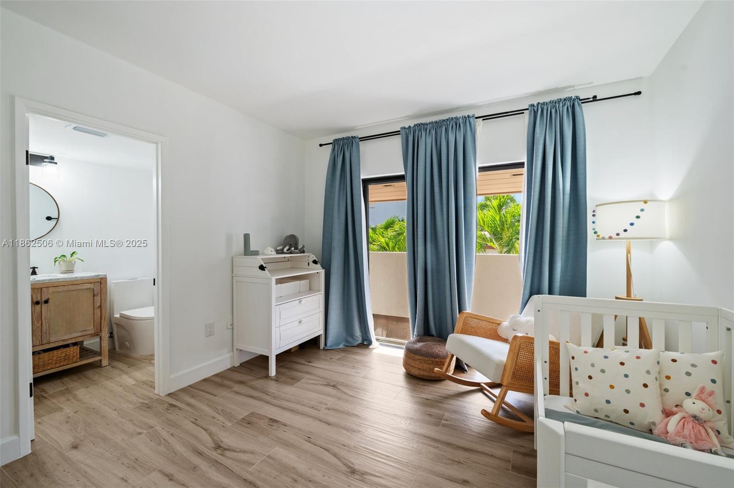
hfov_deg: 104.3
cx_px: 367
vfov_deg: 81.1
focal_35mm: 14
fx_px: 285
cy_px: 244
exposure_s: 1/8
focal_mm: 14
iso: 200
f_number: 8
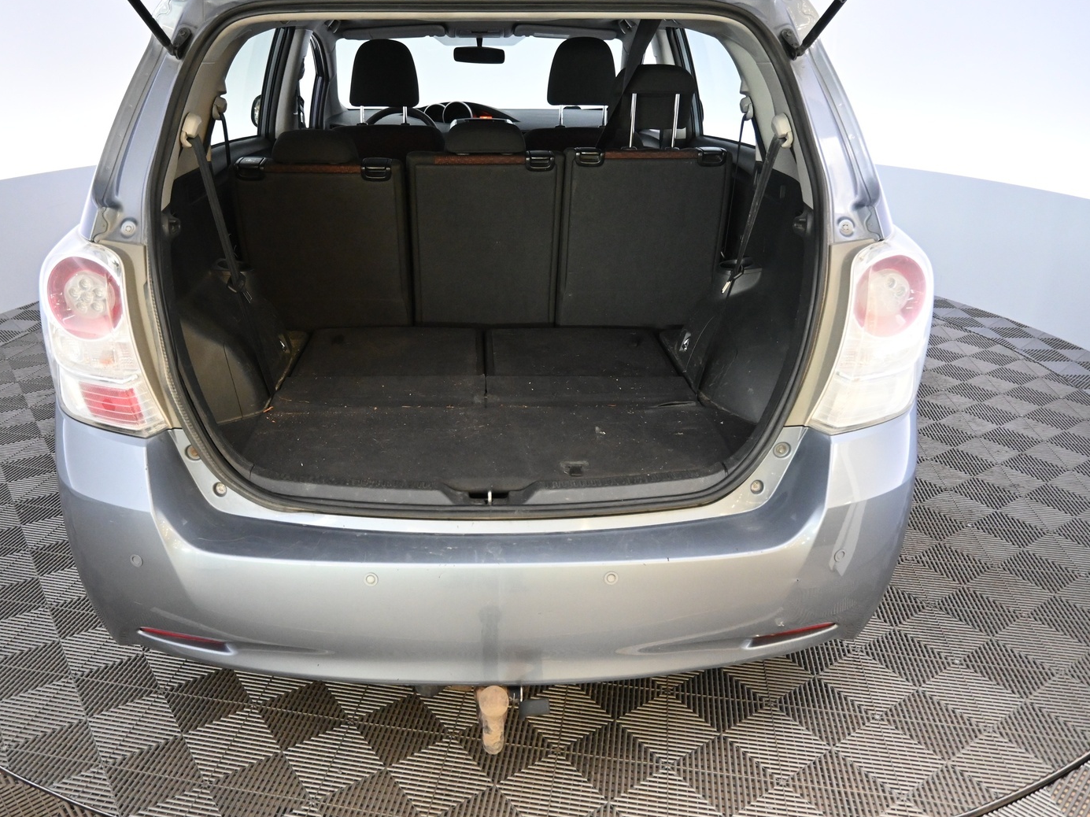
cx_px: 489
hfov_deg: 65.2
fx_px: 850
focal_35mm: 27
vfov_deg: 51.3
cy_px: 401
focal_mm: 16
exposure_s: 1/60
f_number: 3.5
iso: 3200
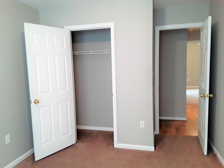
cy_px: 84
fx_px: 175
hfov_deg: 65.3
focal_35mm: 27
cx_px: 112
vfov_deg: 51.4
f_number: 1.9
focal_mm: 2.91
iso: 160
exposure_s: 1/30
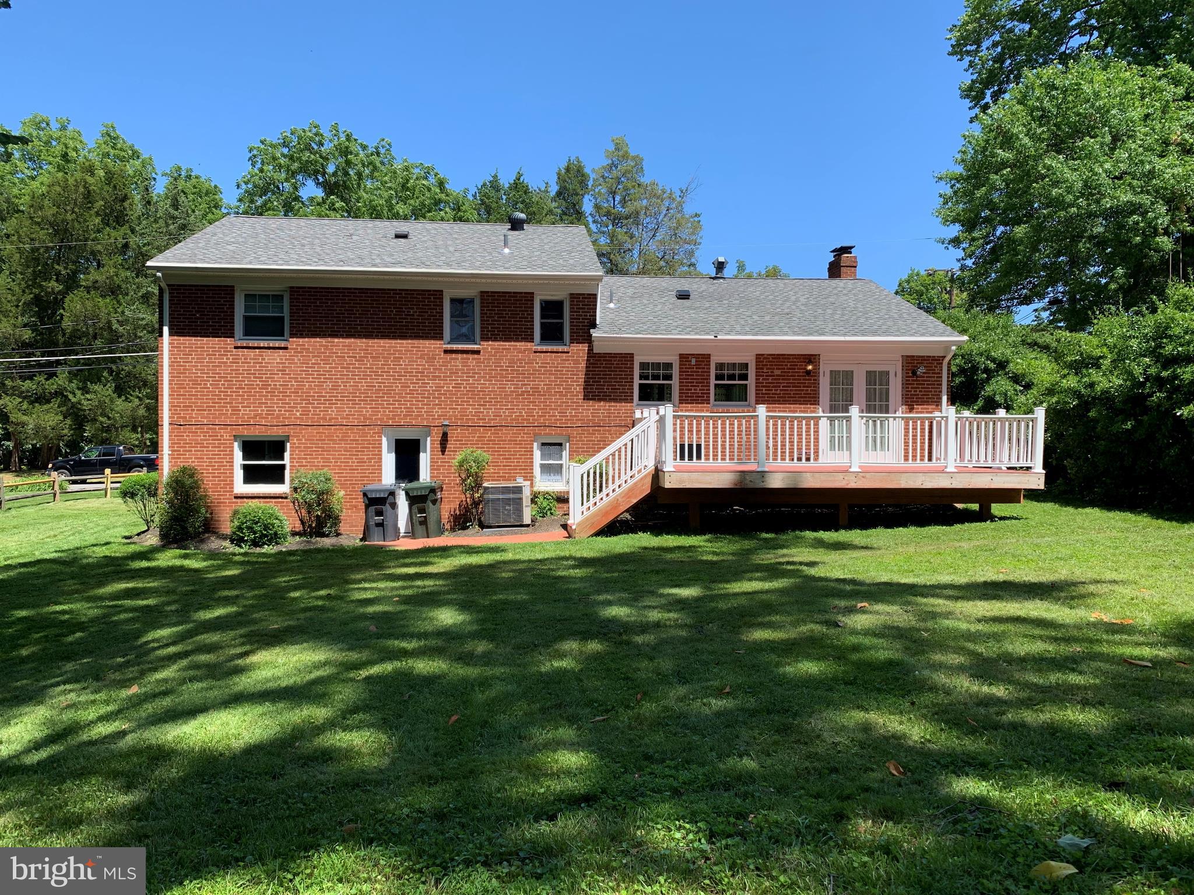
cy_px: 448
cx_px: 597
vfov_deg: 53.1
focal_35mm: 26
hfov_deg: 67.3
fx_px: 897
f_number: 1.8
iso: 25
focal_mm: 4.25
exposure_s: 1/1088
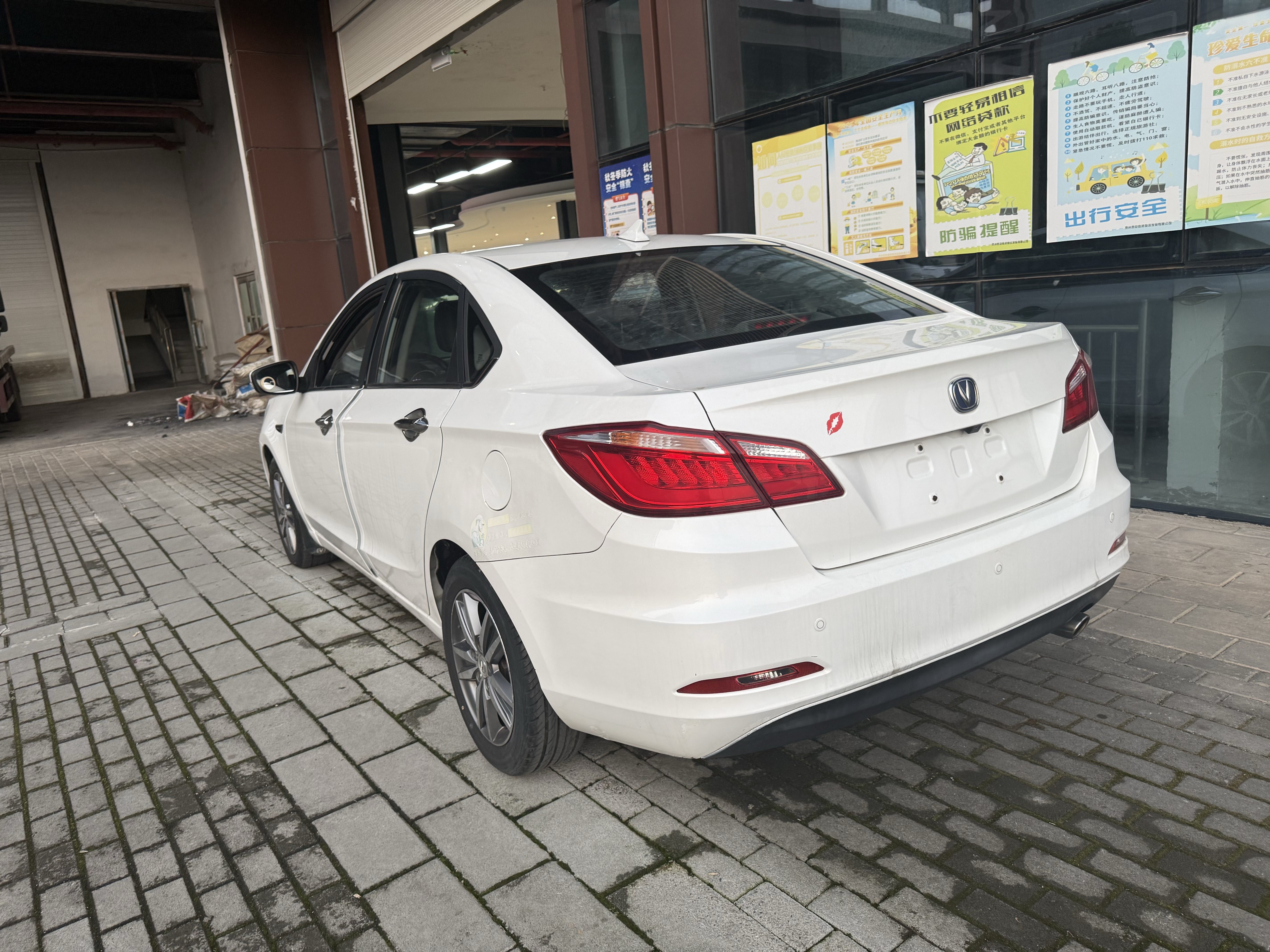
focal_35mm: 24
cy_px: 476
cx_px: 635
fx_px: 881
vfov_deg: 56.8
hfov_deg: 71.6
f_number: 1.78
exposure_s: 1/121
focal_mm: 6.76
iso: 125
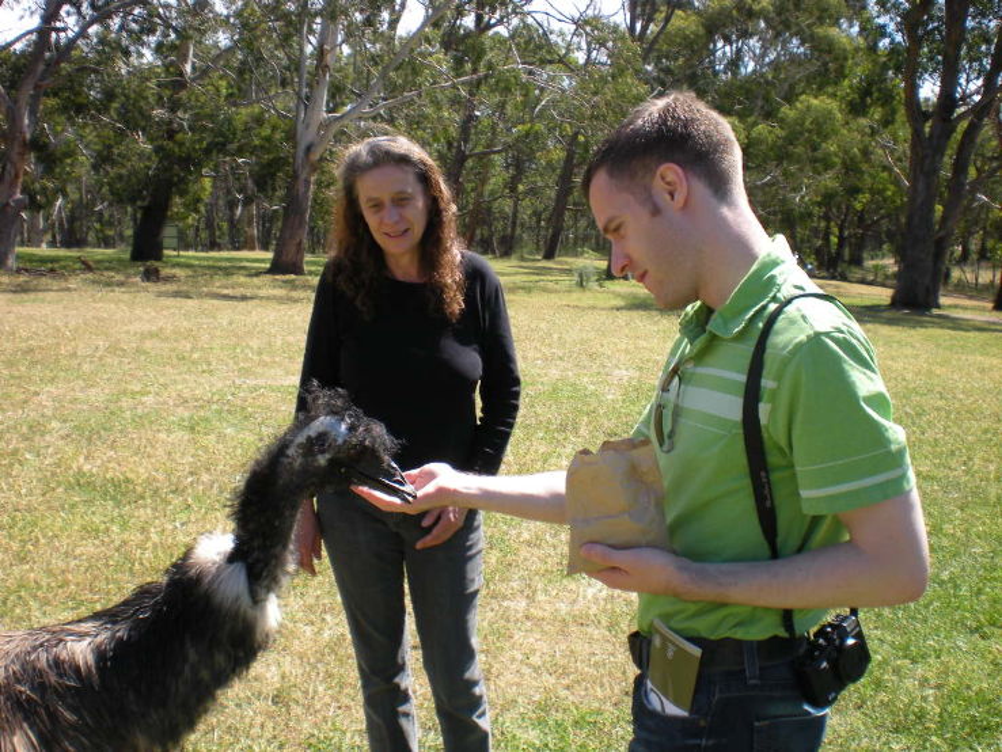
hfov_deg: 42.9
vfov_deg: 32.9
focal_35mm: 44
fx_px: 1274
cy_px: 376
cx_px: 501
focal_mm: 7.4
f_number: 4.9
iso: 64
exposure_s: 1/161
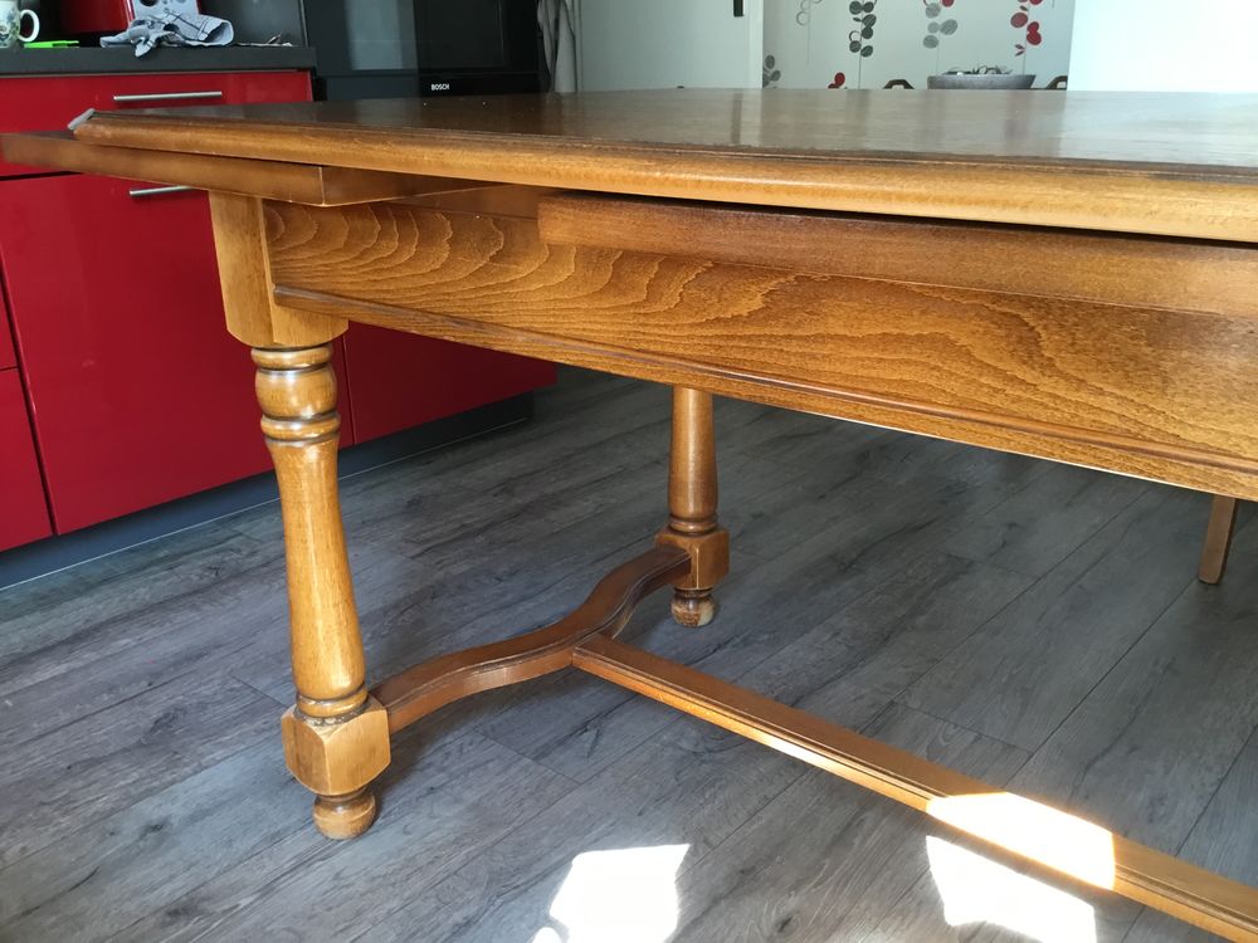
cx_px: 629
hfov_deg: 58.4
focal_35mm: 31
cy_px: 472
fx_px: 1127
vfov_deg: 45.4
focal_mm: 3.3
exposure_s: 1/33
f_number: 2.4
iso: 100
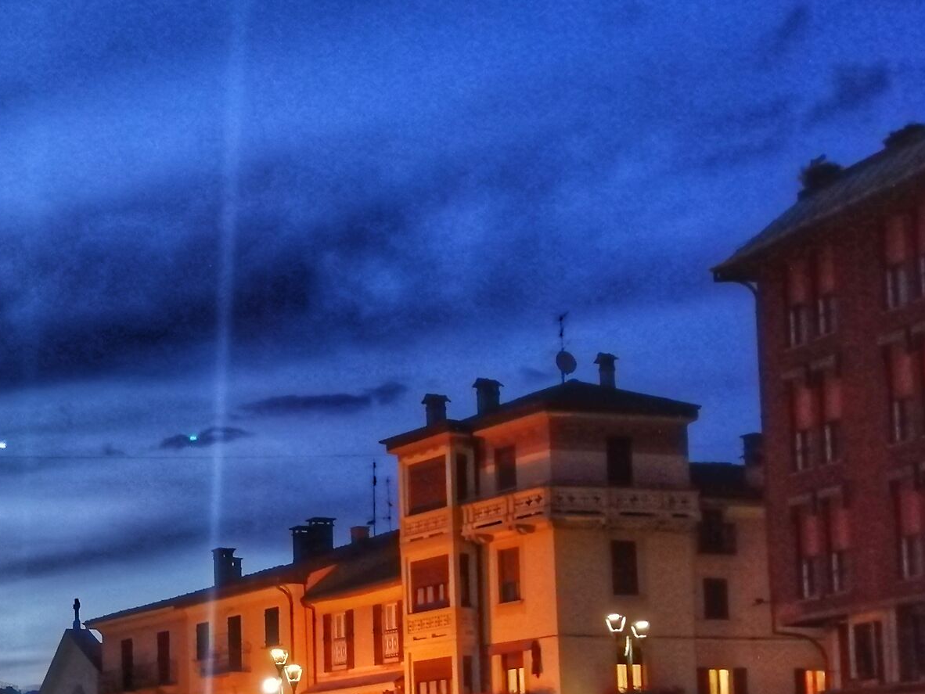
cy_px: 654
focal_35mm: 67
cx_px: 113
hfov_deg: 28.0
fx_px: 1791
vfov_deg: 21.3
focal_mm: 3.88
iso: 640
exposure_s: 1/20
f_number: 1.8
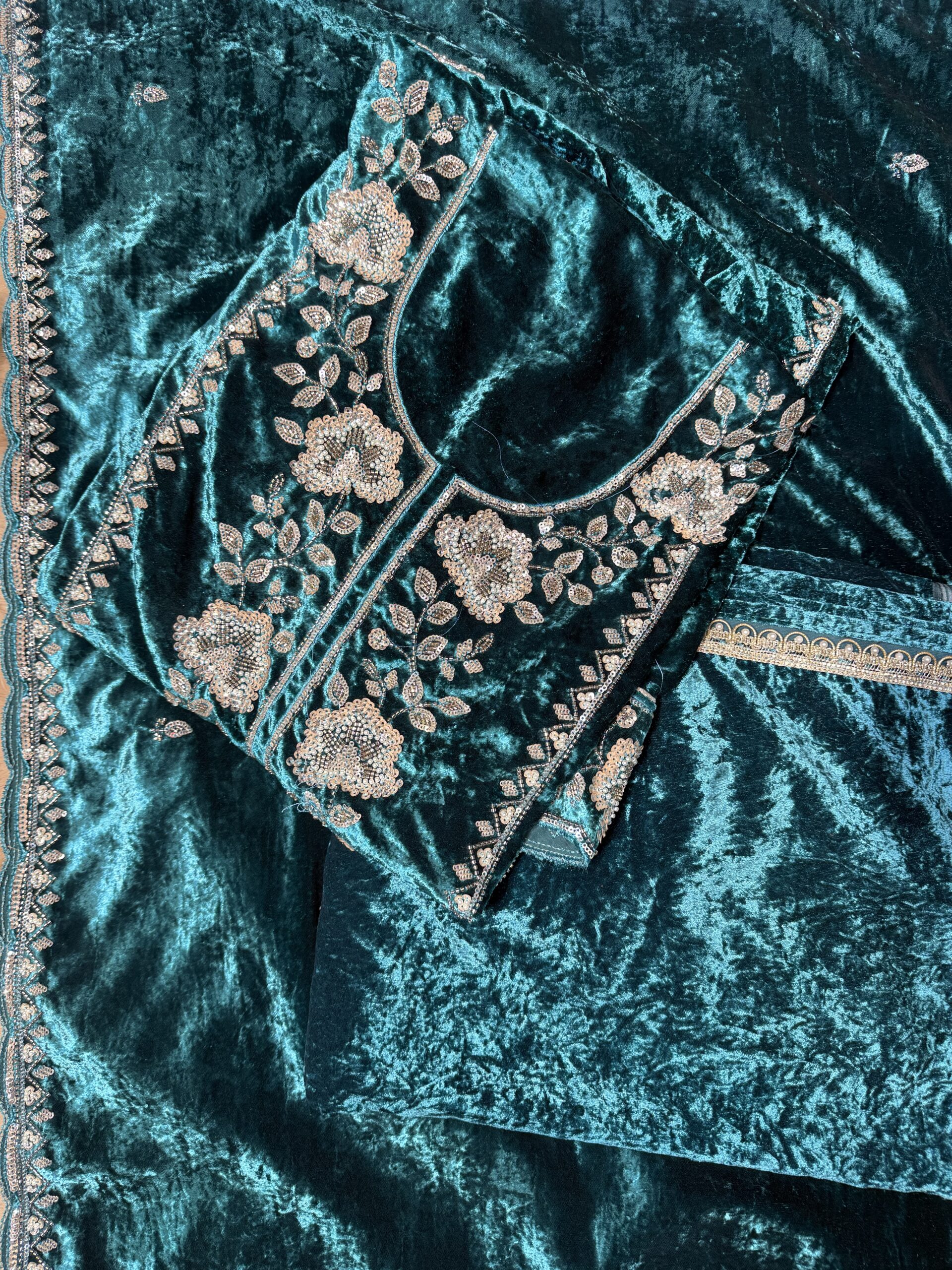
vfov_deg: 71.6
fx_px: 880
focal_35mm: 24
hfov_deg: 56.8
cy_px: 635
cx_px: 476
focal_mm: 6.76
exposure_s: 1/100
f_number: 1.78
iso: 80
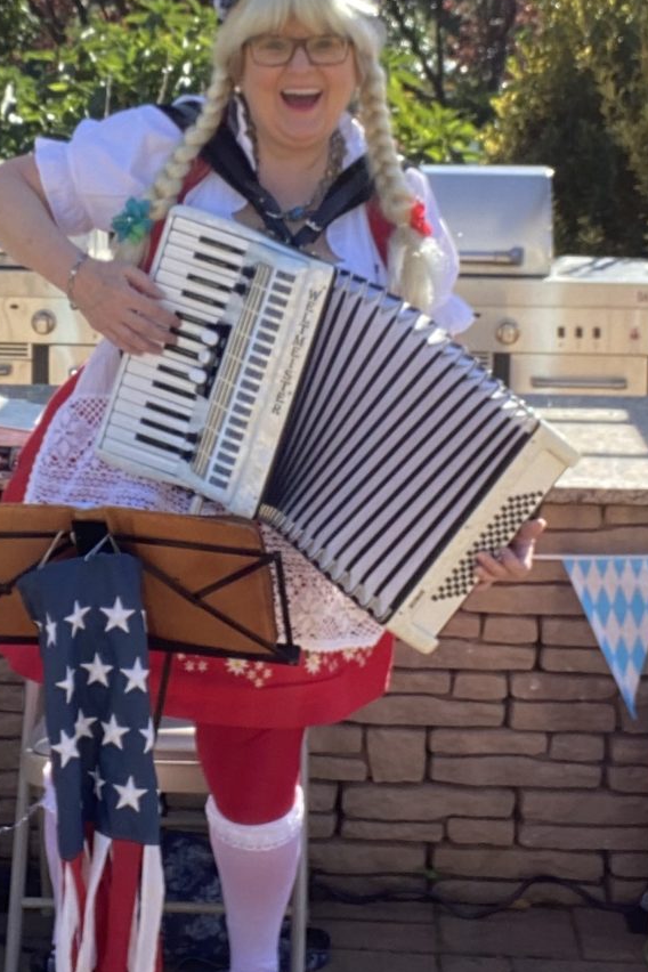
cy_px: 237
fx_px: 2025
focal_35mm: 75
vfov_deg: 26.6
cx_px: 149
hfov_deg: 18.1
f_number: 2.2
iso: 25
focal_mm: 2.71
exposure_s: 1/249
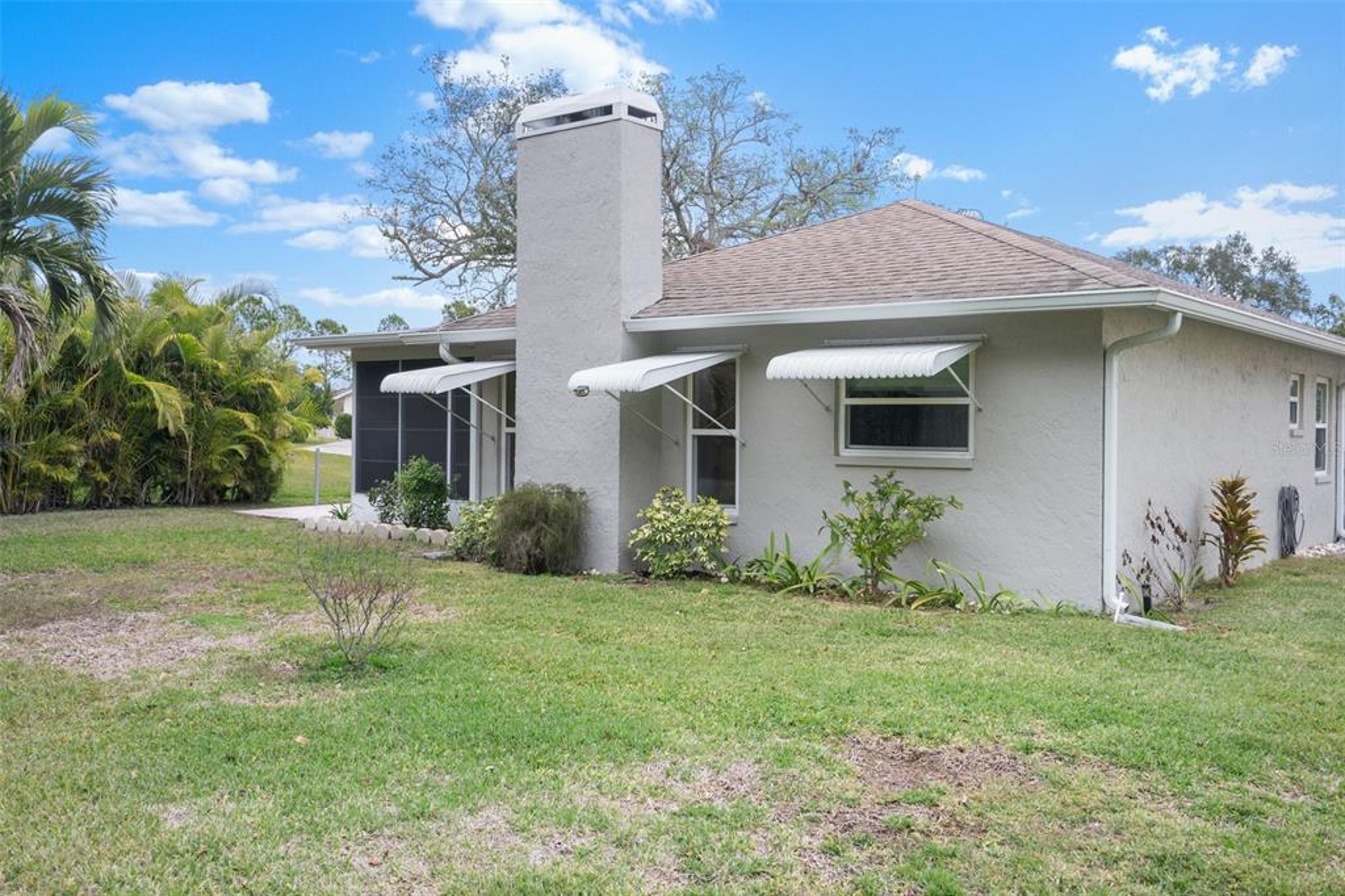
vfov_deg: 41.1
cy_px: 448
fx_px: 1195
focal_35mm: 32
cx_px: 672
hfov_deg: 58.7
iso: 320
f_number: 8
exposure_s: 1/20
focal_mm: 32
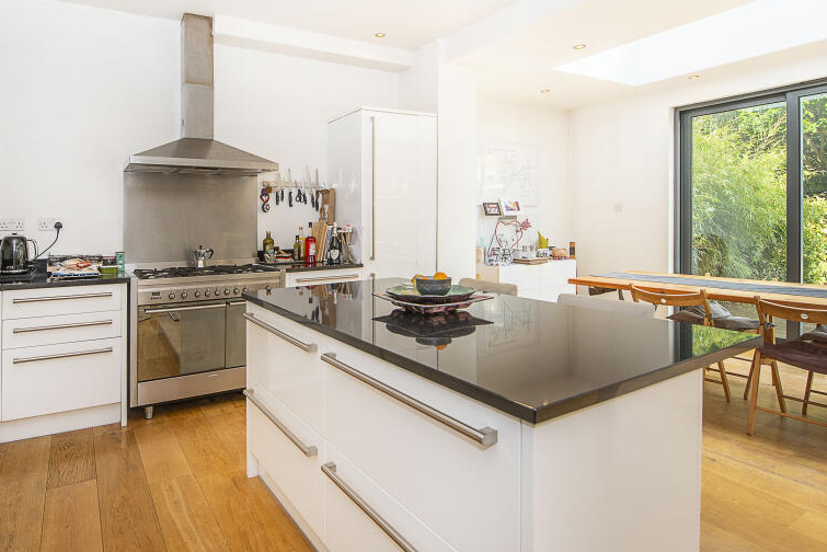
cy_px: 248
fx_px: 437
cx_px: 345
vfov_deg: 64.4
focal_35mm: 19
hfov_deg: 86.1
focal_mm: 14
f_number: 6.3
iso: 250
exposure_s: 1/60
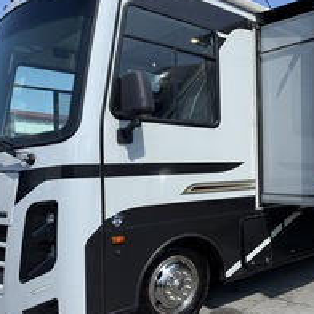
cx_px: 260
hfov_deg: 41.6
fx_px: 390
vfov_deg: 43.8
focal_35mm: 38
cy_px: 175
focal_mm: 6.76
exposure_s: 1/3953
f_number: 1.78
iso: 80
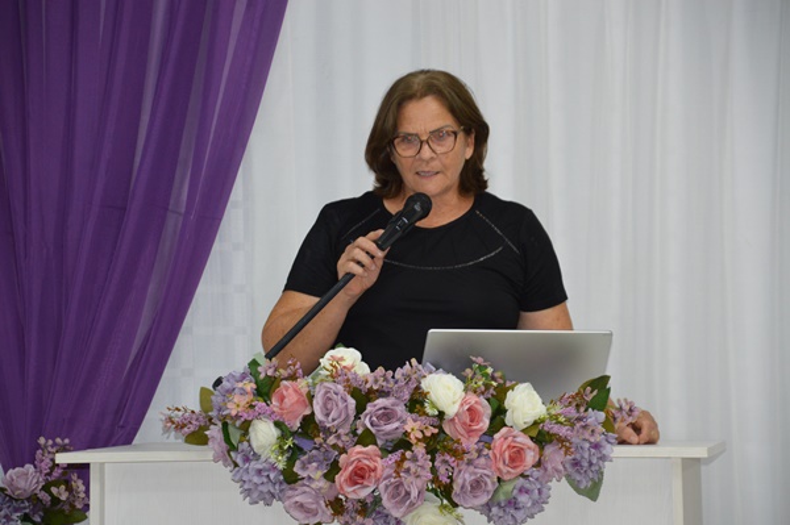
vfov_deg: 8.7
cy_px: 262
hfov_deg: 13.1
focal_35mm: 158
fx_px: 3453
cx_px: 395
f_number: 5.6
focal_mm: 105
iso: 1000
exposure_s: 1/60
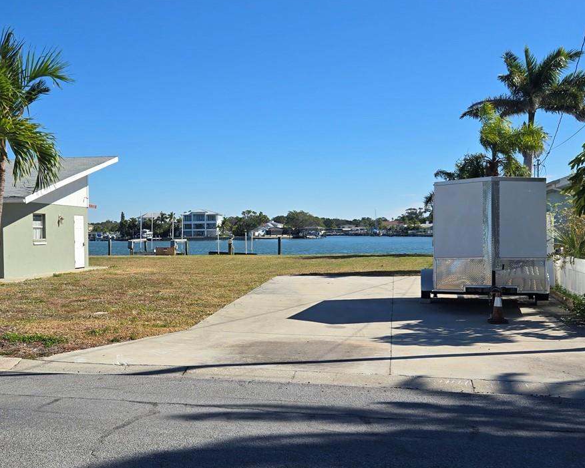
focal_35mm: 41
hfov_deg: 43.8
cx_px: 170
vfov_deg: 36.4
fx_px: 710
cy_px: 264
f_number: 1.8
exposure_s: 1/2204
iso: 25
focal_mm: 5.4
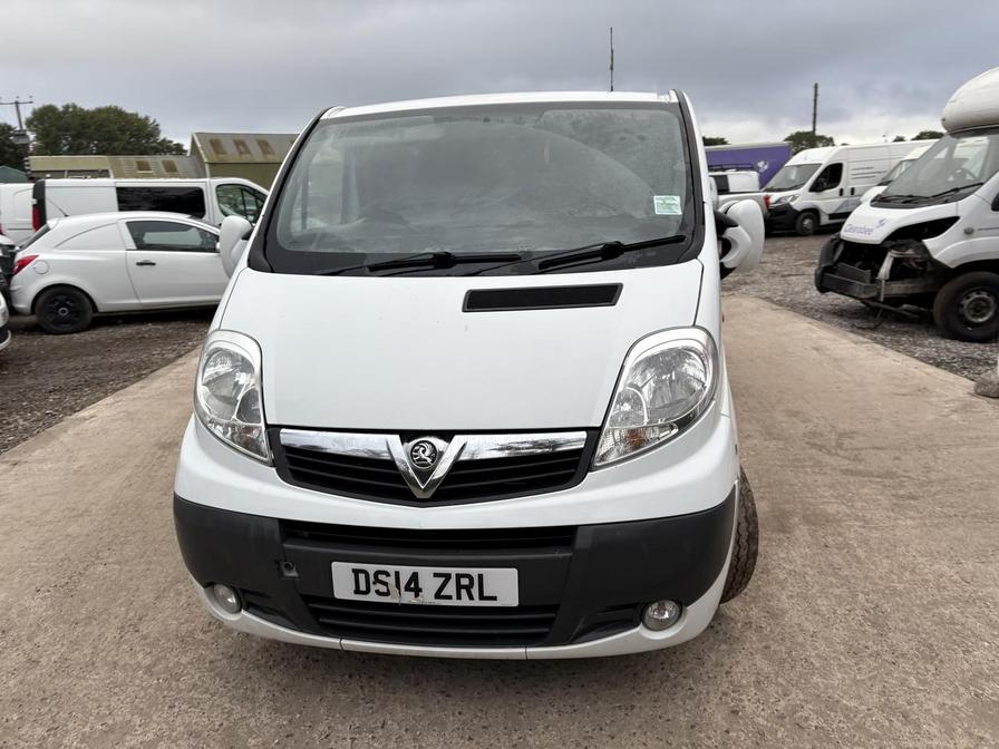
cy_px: 374
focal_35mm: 26
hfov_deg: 67.3
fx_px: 750
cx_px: 500
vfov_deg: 53.1
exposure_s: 1/302
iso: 40
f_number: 1.6
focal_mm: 5.96
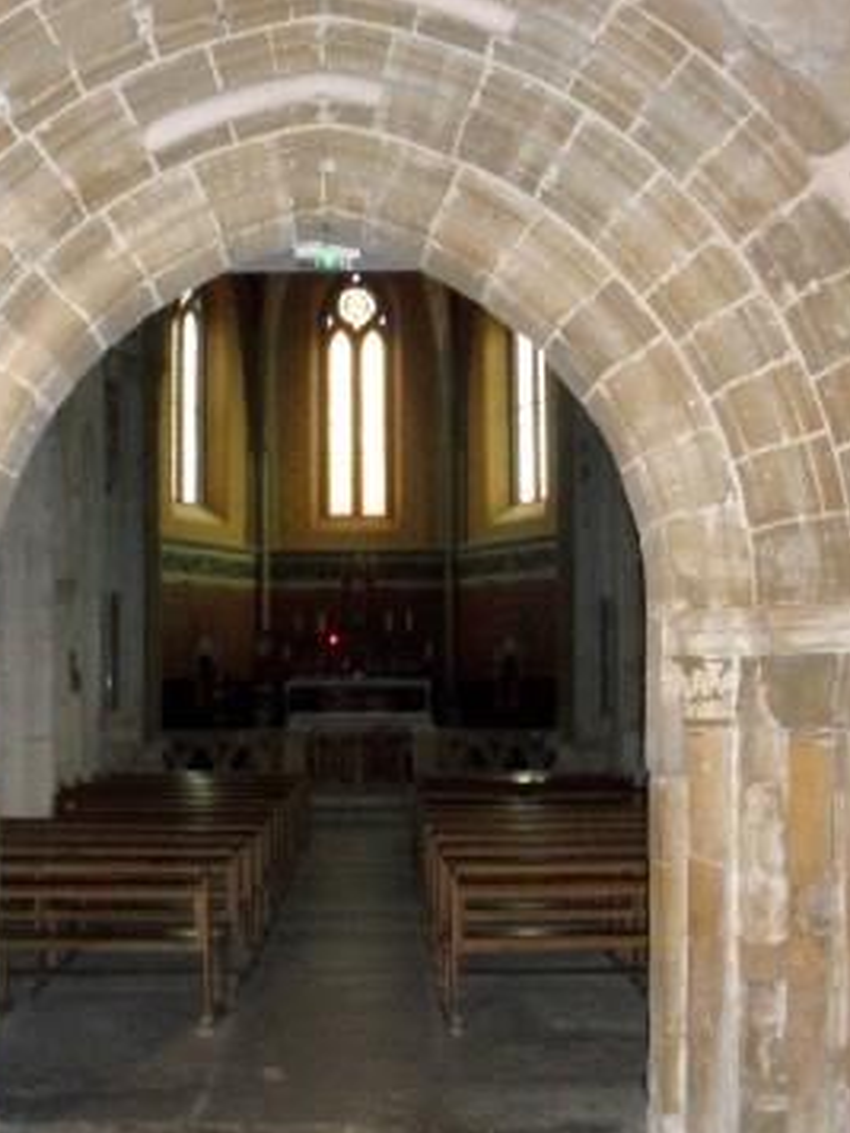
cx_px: 341
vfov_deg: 42.9
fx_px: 1441
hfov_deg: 32.8
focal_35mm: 44
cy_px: 605
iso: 400
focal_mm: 6.3
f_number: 3.2
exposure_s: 1/45
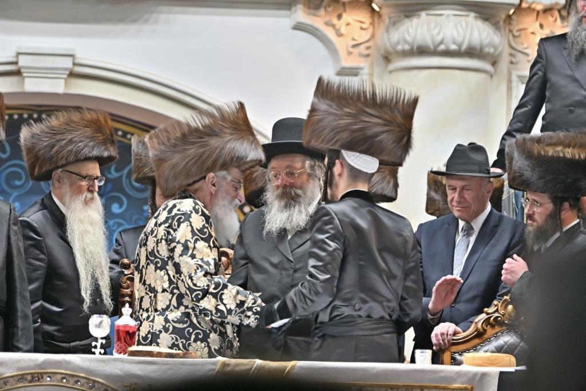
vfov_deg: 6.1
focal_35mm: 225
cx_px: 293
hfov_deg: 9.1
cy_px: 196
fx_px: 3663
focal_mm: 150
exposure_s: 1/640
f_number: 2.8
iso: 640
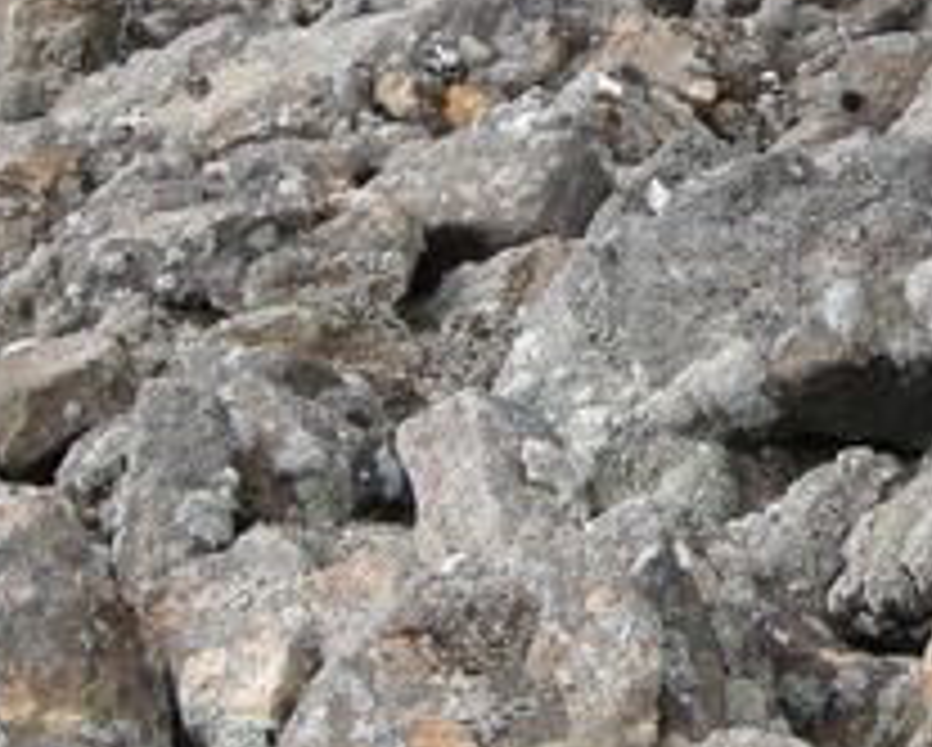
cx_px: 1018
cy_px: 72
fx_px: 4666
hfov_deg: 11.3
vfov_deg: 9.1
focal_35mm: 169
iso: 100
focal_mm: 7.5
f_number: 4.8
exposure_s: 1/208
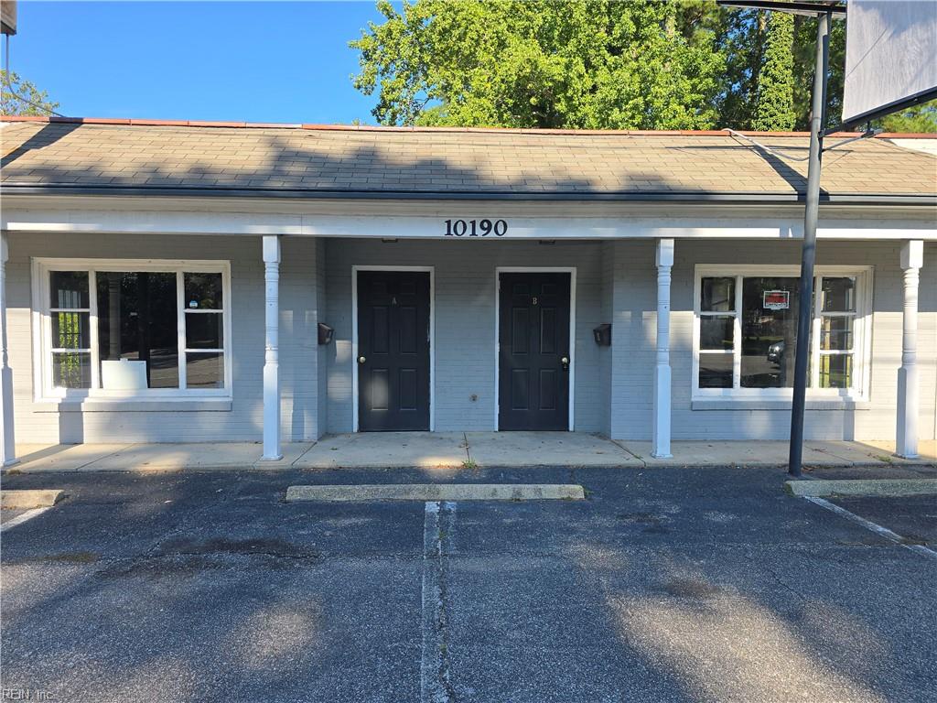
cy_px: 352
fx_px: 623
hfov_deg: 73.9
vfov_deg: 58.9
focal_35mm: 23
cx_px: 468
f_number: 1.7
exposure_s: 1/407
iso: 12
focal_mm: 6.3
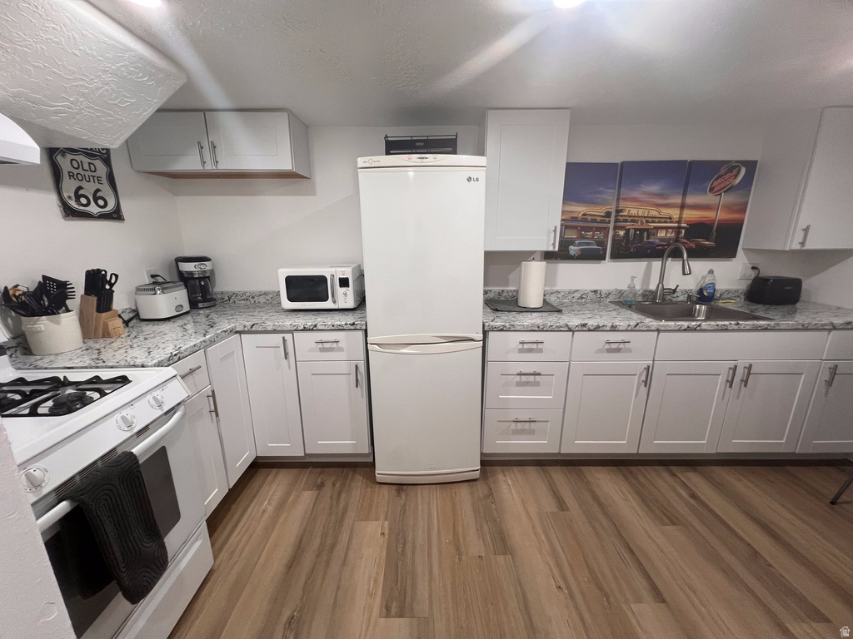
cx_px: 426
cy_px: 320
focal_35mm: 13
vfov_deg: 89.9
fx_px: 320
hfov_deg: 106.2
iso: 200
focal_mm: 1.57
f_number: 1.8
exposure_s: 1/120
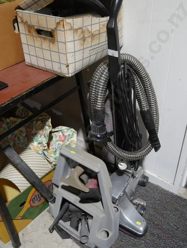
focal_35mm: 36
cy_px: 117
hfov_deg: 39.7
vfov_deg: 51.3
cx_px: 102
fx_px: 259
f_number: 4
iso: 400
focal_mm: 16
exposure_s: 1/60
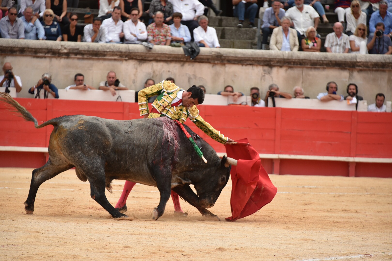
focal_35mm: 210
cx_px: 196
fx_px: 2286
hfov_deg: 9.8
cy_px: 130
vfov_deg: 6.5
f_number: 5.6
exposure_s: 1/640
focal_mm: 210
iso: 1100
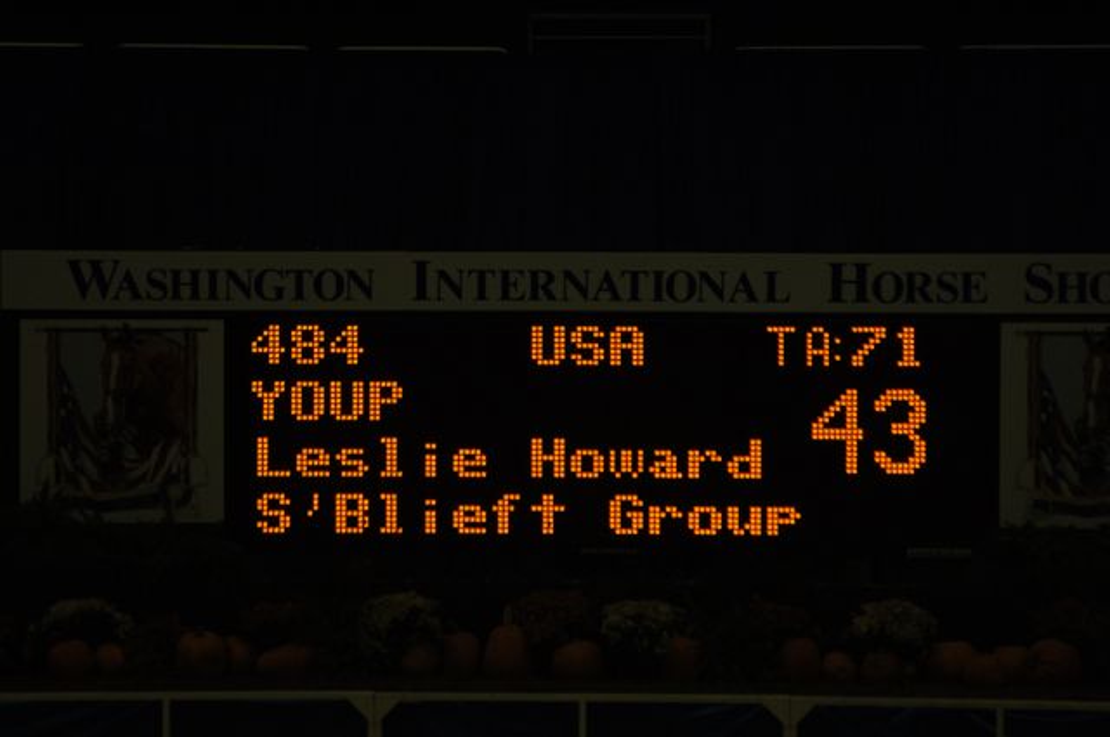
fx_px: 13857
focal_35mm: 450
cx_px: 555
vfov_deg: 3.0
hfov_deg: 4.6
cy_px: 368
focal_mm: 300
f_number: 5.6
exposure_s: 1/250
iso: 400
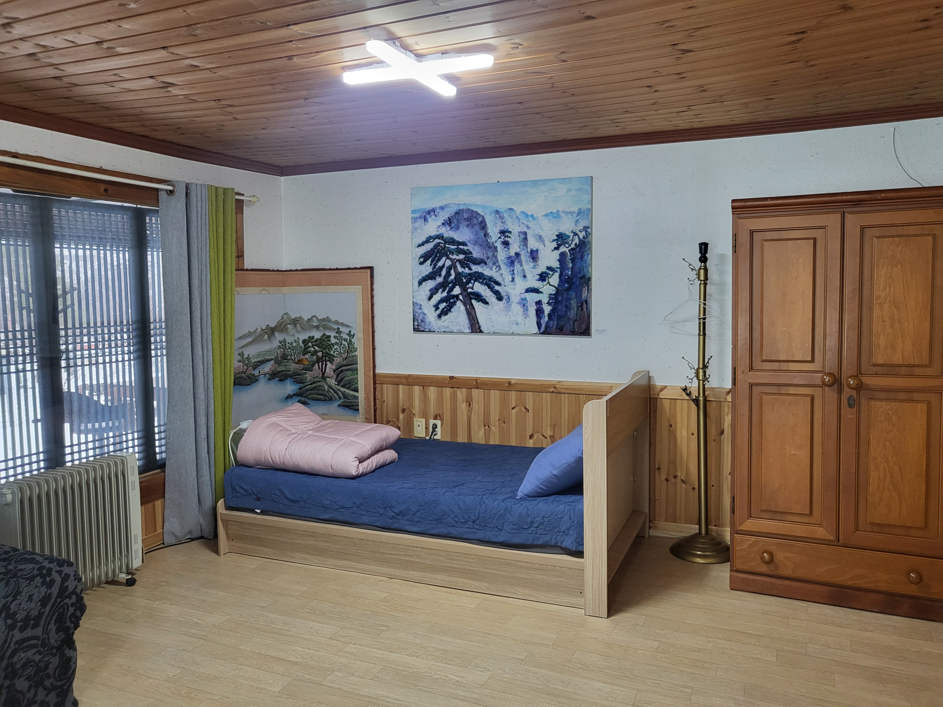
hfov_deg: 67.3
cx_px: 472
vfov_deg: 53.1
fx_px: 708
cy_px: 354
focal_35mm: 26
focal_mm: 4.25
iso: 250
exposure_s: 1/120
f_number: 1.8
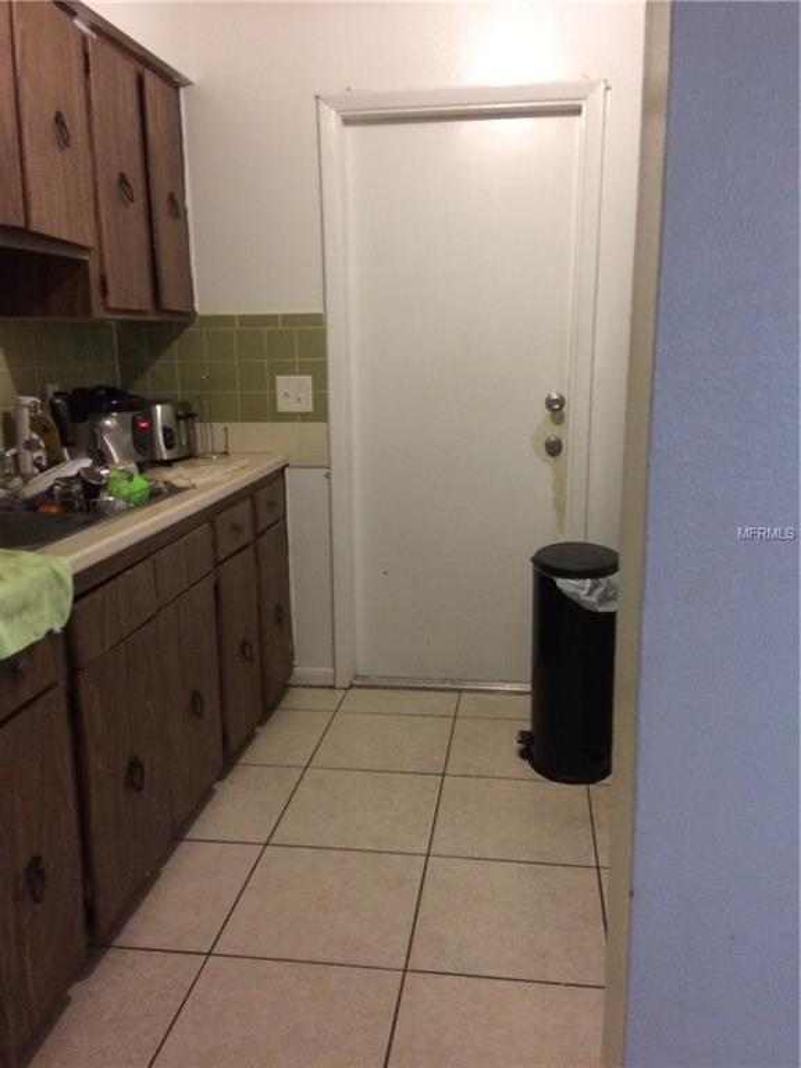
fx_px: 895
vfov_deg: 61.7
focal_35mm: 29
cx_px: 400
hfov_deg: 48.2
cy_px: 534
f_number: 2.2
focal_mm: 4.15
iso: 200
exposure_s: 1/30
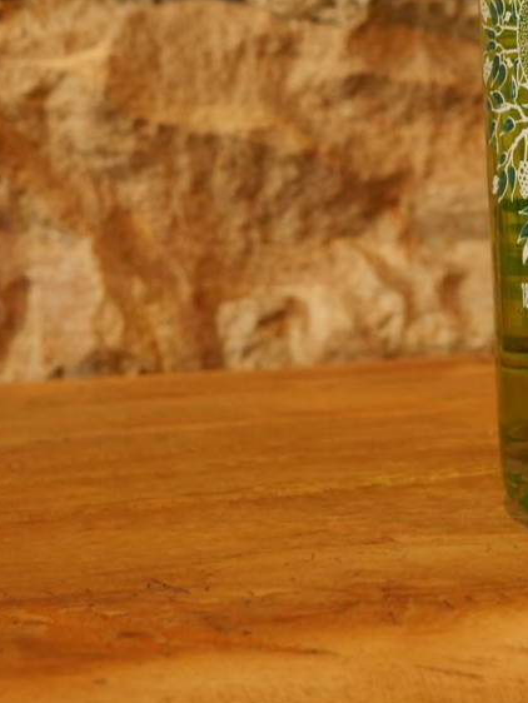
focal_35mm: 111
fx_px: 2256
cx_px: 603
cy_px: -148
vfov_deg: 16.9
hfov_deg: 13.1
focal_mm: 20
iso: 400
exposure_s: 1/30
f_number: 4.5
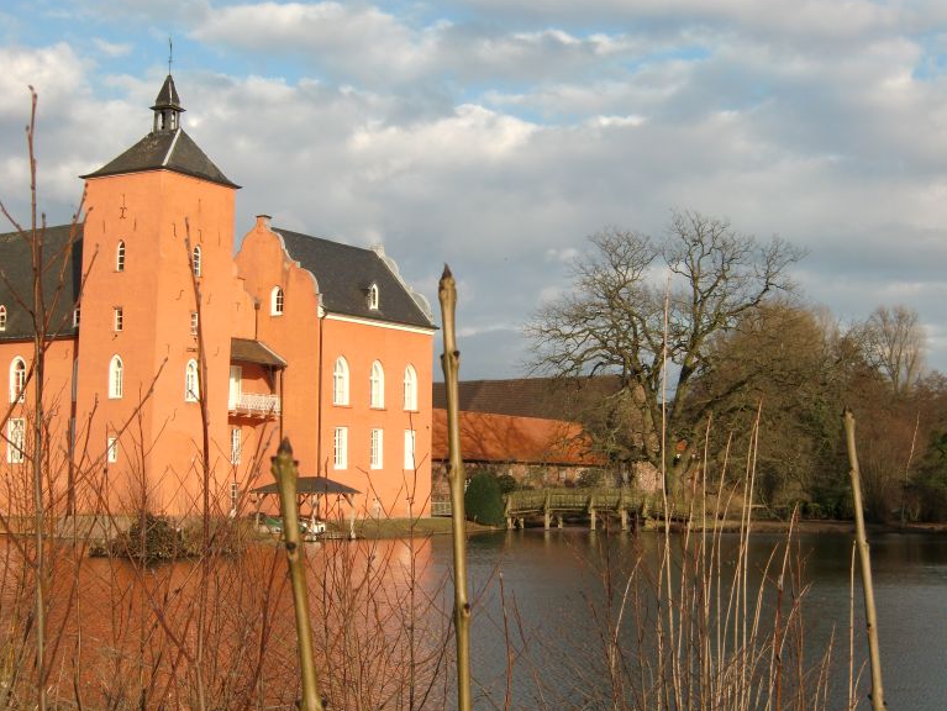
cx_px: 464
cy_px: 365
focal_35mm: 49
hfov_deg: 38.9
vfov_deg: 29.7
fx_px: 1341
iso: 64
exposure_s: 1/640
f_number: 4
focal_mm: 8.4
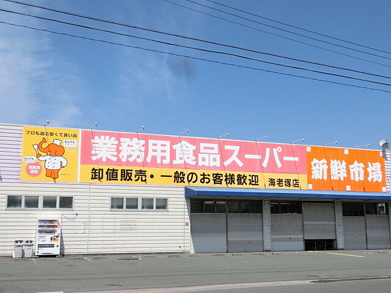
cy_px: 146
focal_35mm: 40
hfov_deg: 46.8
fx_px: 452
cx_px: 196
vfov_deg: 36.0
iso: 80
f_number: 4
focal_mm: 7.15
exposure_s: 1/1000
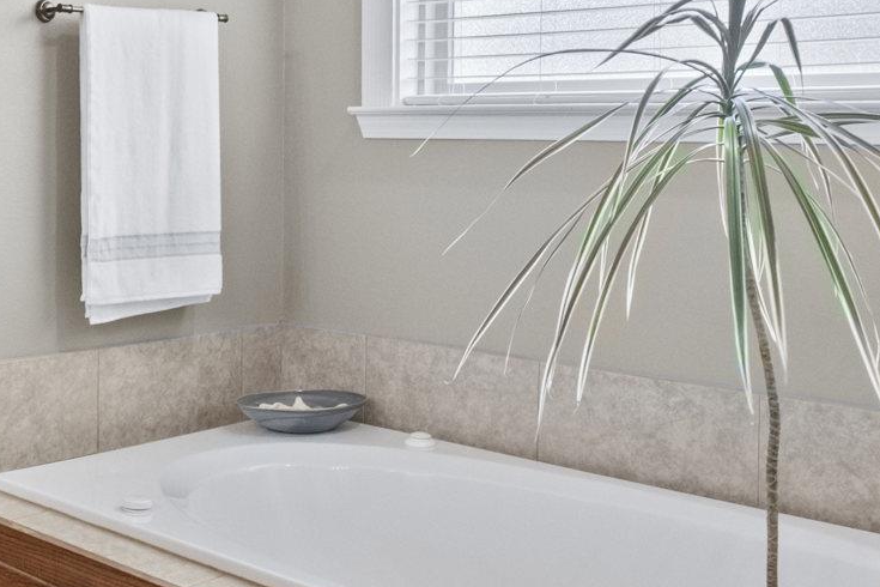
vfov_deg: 26.0
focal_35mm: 51
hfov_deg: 37.6
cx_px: 182
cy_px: 119
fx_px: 1247
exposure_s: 1/6
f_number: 8
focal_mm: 10
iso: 800
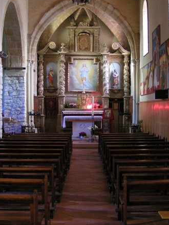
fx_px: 345
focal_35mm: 53
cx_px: 81
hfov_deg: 27.5
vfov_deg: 36.1
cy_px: 92
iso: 400
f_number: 2.8
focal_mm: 5.8
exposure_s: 1/2
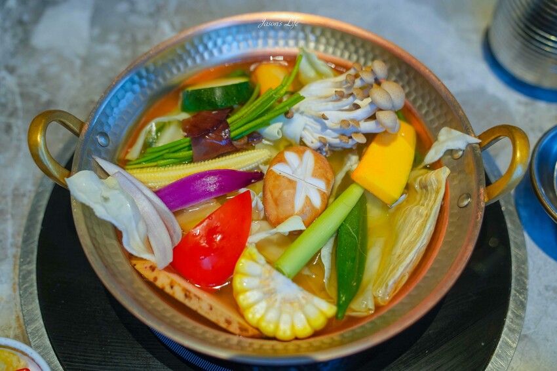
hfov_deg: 47.4
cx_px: 278
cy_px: 186
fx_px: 634
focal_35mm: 41
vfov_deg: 32.6
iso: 125
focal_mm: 41
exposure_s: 1/50
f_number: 2.8
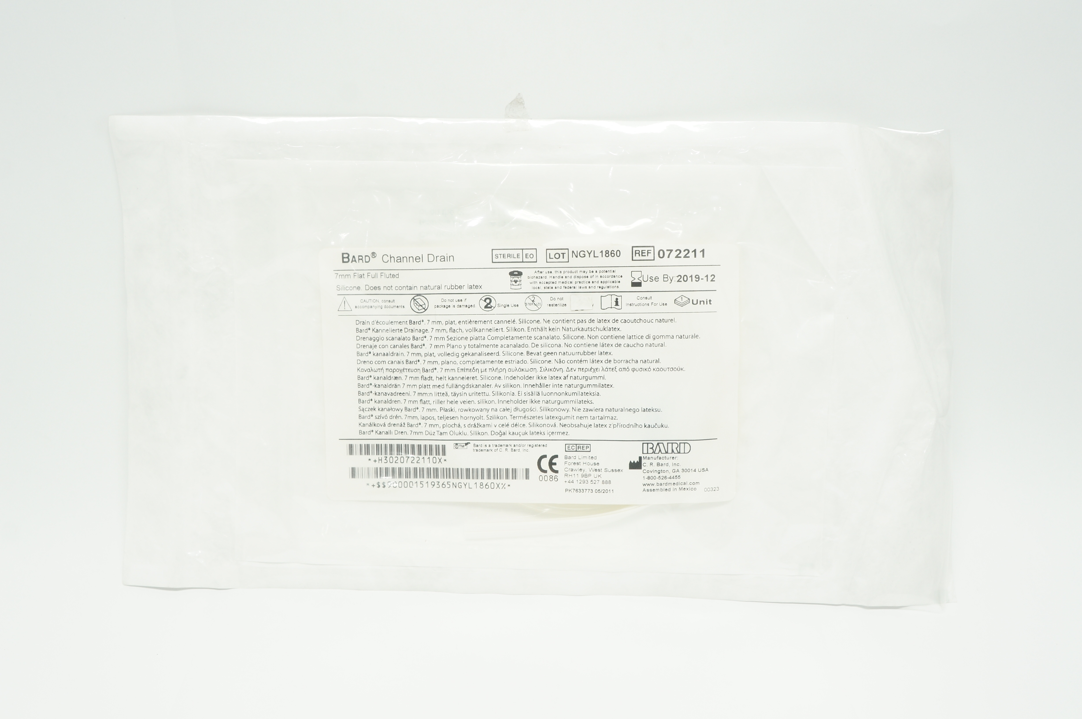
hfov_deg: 55.2
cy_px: 360
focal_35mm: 34
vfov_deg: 38.3
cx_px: 541
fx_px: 1036
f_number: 8
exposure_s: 1/30
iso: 400
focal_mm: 23
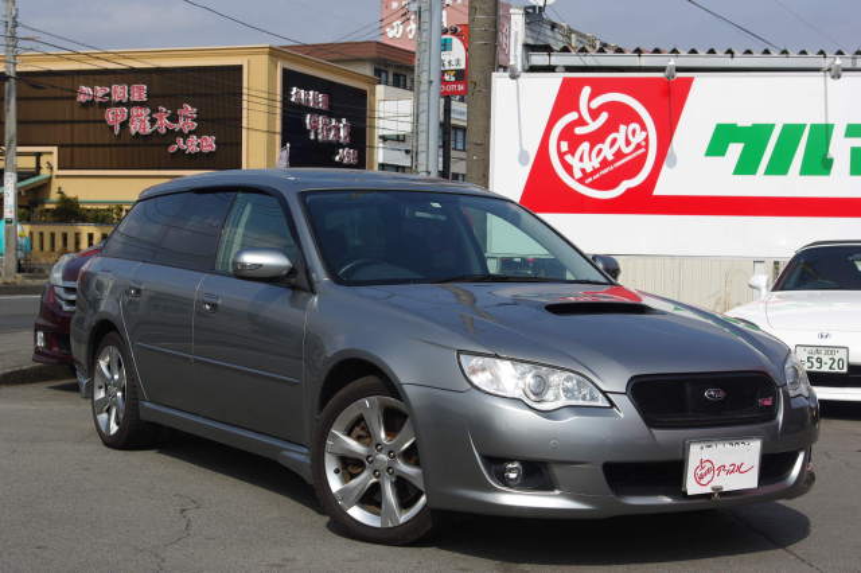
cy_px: 286
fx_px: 1434
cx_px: 430
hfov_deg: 33.4
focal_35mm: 60
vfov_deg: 22.6
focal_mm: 40
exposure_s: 1/250
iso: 100
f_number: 9
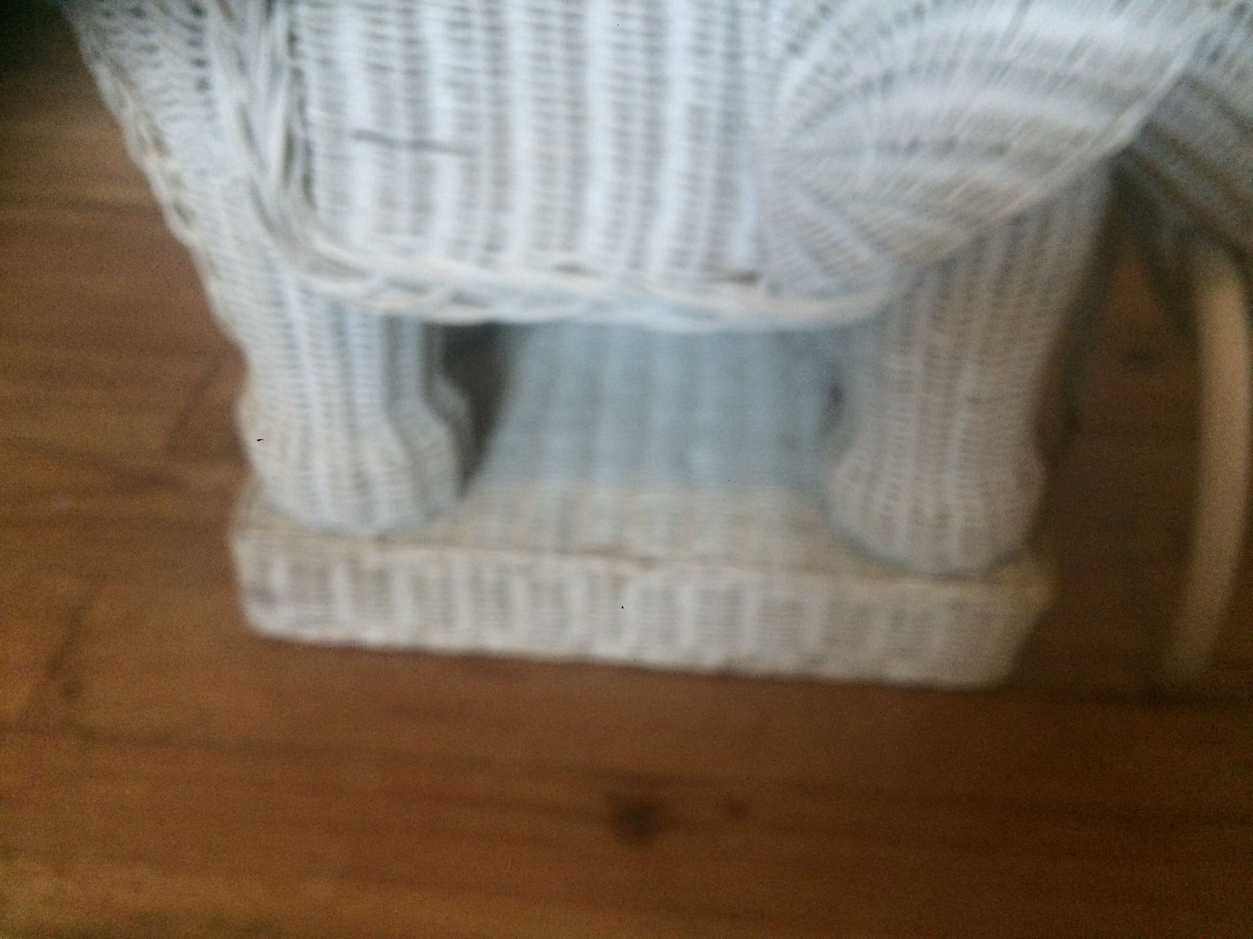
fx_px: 1050
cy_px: 470
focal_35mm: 29
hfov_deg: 61.7
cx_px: 626
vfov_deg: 48.2
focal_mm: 4.15
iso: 400
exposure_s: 1/17
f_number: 2.2
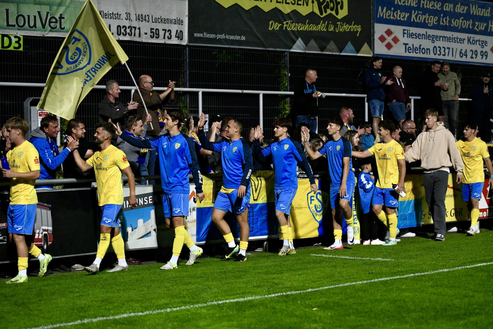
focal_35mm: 78
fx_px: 1068
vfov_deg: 17.5
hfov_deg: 26.0
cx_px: 246
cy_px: 164
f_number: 2.8
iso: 8000
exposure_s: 1/1600
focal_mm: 78
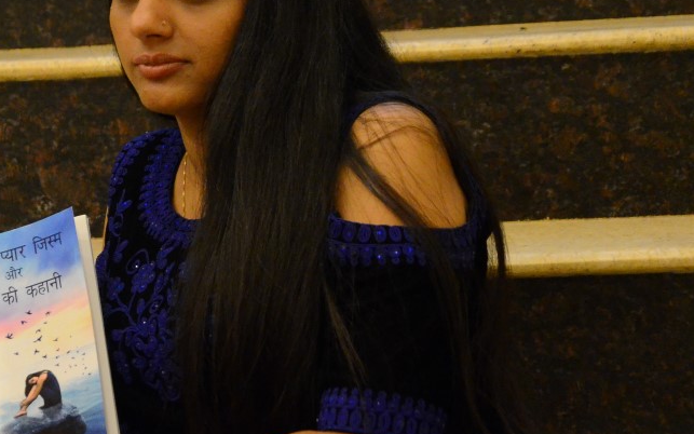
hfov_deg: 14.6
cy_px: 131
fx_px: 2705
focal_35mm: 143
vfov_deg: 9.2
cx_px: 183
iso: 4000
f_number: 5
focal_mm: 52
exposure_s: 1/40
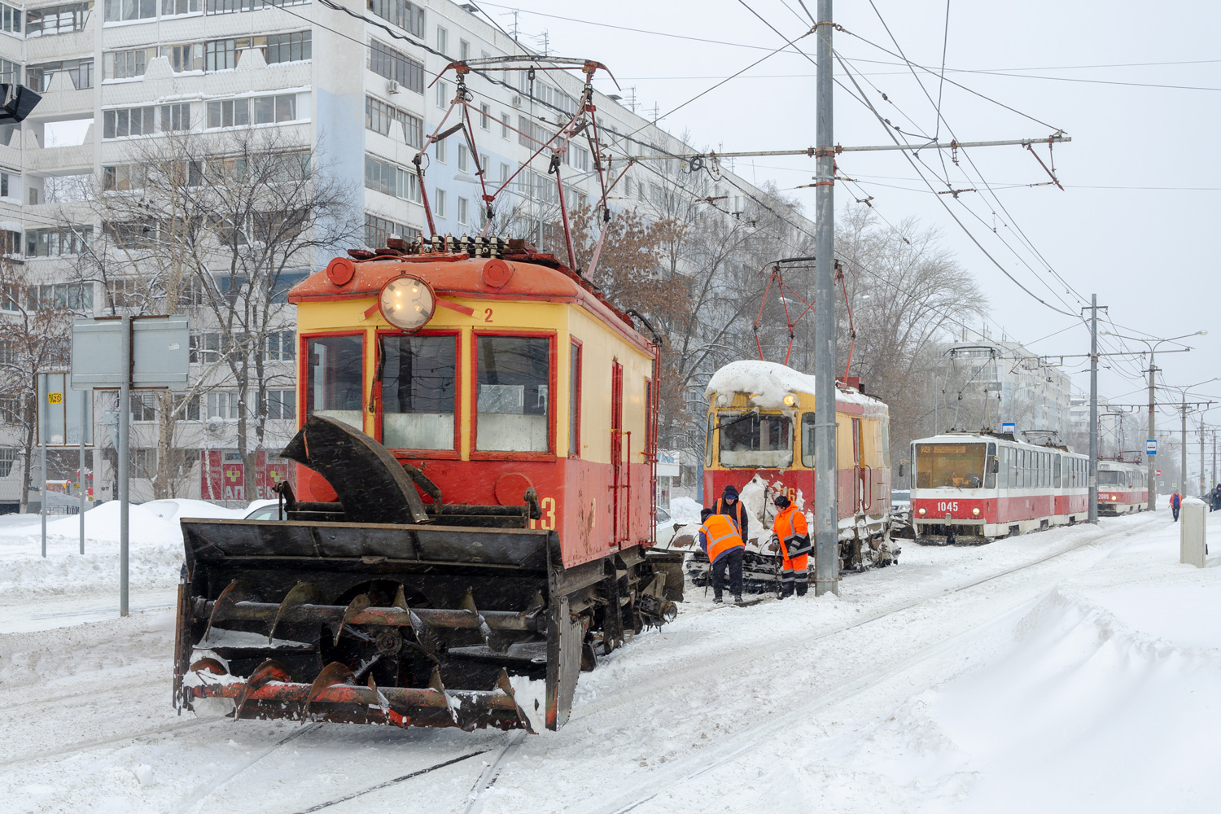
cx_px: 610
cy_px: 407
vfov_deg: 29.9
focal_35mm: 45
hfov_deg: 43.6
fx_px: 1526
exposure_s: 1/160
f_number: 8
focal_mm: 30
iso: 100
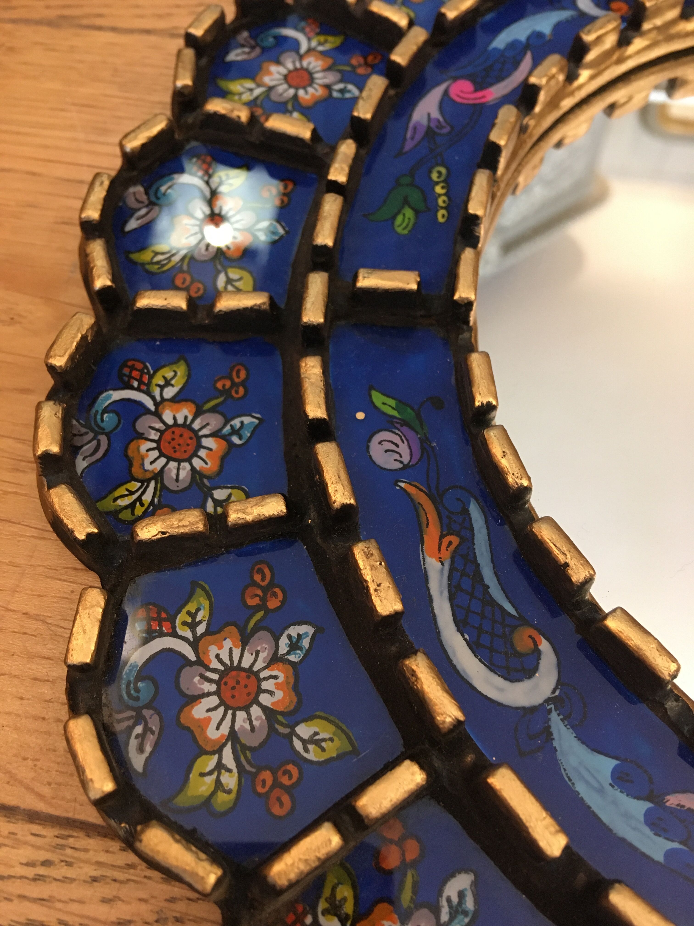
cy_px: 463
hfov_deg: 48.2
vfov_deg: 61.7
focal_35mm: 29
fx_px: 775
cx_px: 347
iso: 200
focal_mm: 4.15
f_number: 2.2
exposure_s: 1/33
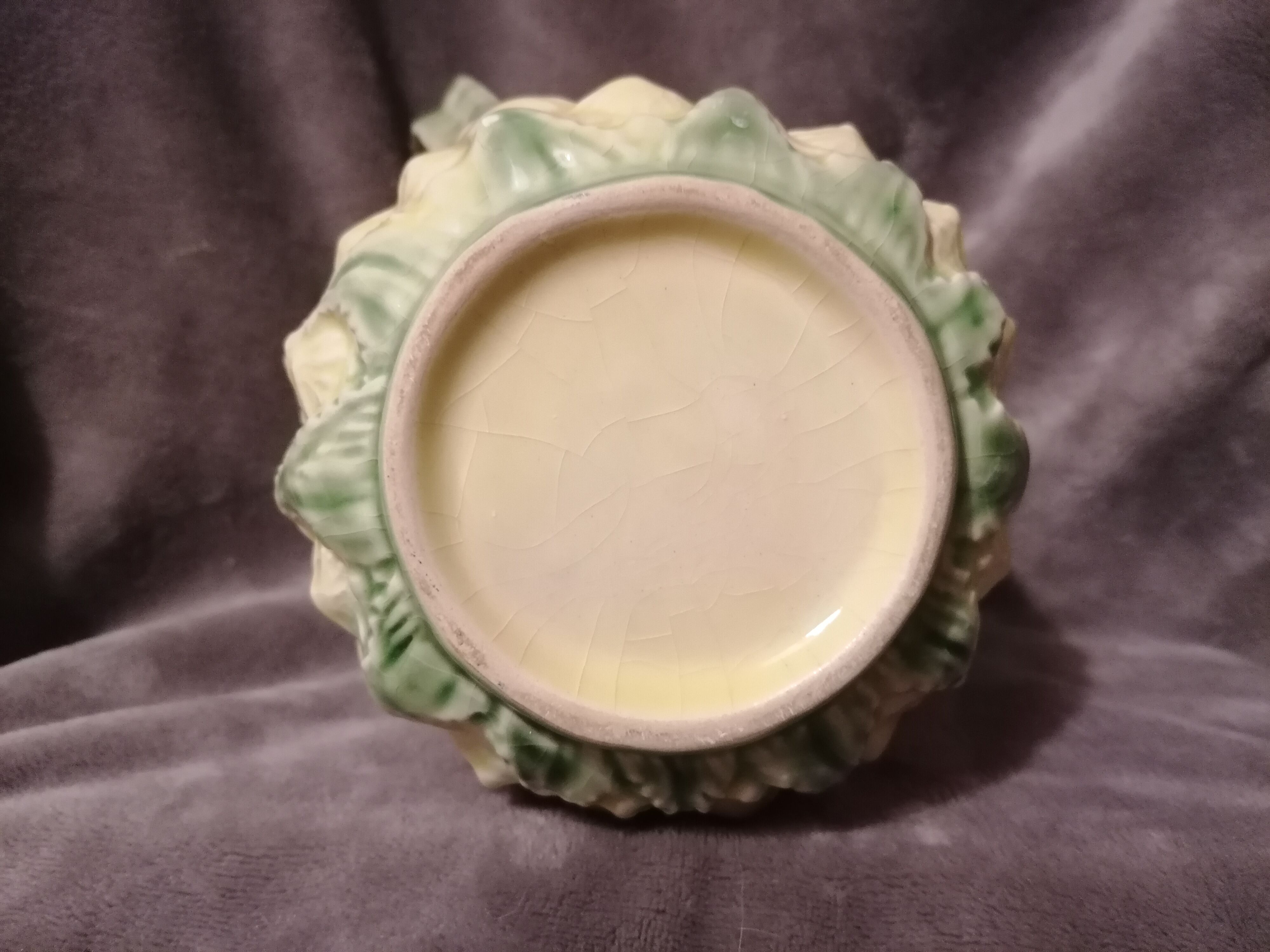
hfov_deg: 65.3
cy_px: 476
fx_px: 991
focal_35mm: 27
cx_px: 635
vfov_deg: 51.4
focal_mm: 4.75
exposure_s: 1/16.7
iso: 1250
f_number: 1.8
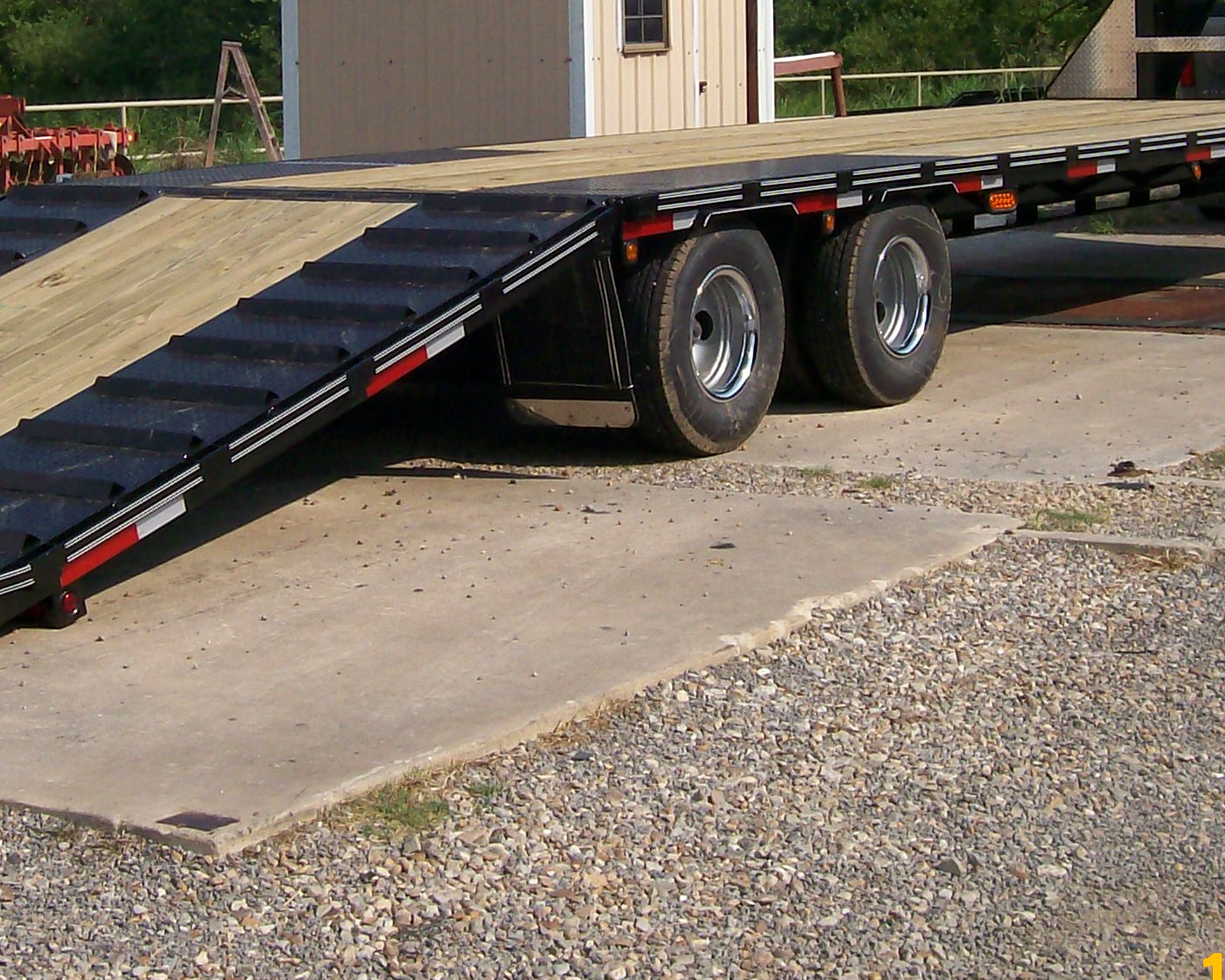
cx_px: 484
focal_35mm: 76
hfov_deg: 25.0
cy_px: 236
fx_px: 2755
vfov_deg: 20.0
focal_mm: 6
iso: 80
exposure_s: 1/805
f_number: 4.8
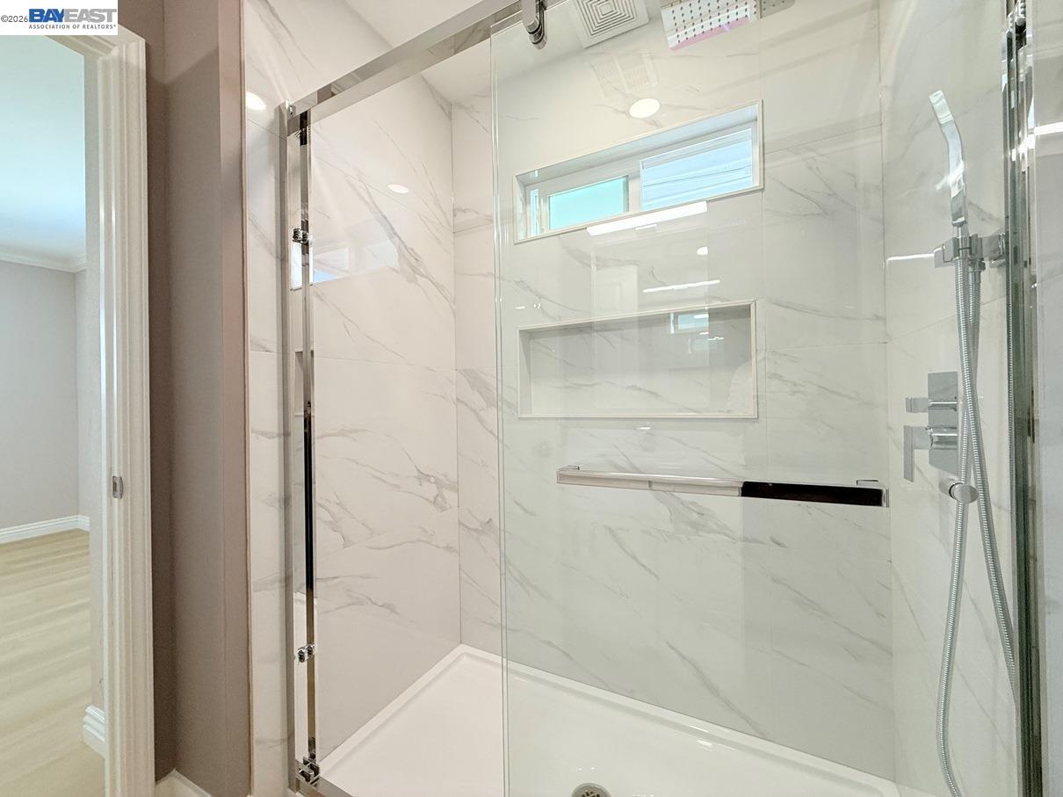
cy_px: 398
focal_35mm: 14
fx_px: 430
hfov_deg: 102.1
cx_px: 532
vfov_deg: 85.7
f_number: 2.2
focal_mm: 2.22
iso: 200
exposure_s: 1/120
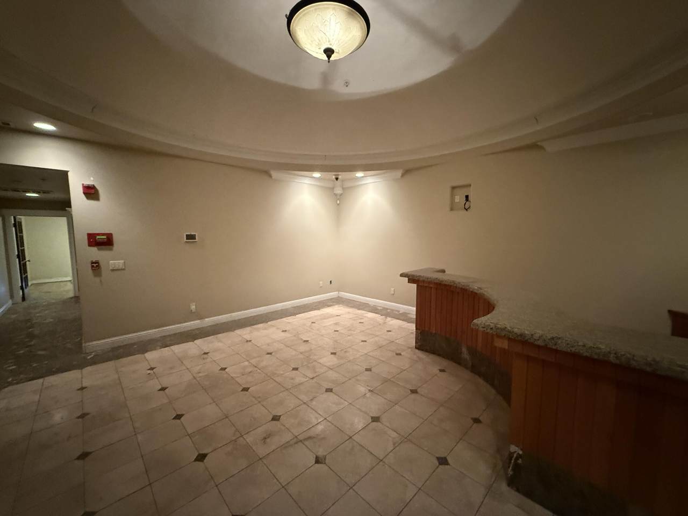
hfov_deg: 102.1
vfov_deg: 85.7
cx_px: 344
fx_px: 278
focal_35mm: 14
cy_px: 258
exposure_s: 1/40
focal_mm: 2.22
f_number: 2.2
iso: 1000
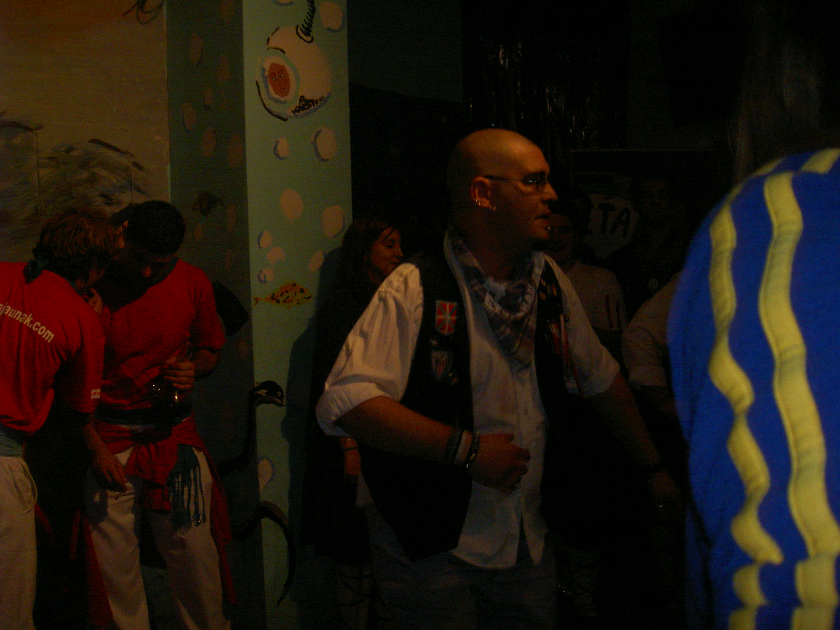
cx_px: 420
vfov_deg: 36.8
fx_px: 946
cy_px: 315
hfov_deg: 47.9
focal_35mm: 39
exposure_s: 1/59.5
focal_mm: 8
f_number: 2.8
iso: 100
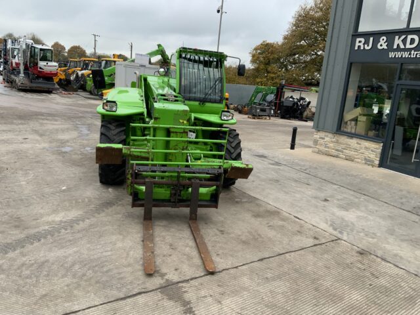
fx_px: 352
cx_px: 210
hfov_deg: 61.7
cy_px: 158
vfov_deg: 48.2
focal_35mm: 29
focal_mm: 3
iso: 64
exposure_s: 1/99
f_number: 1.8
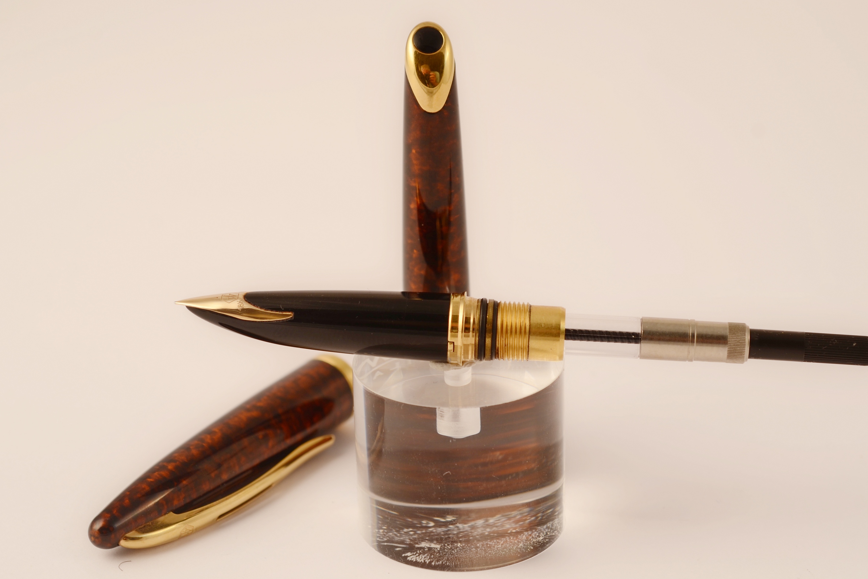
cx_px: 437
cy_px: 284
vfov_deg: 14.7
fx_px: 2242
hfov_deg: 21.9
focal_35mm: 93
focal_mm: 60
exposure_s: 1/40
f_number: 8
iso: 100
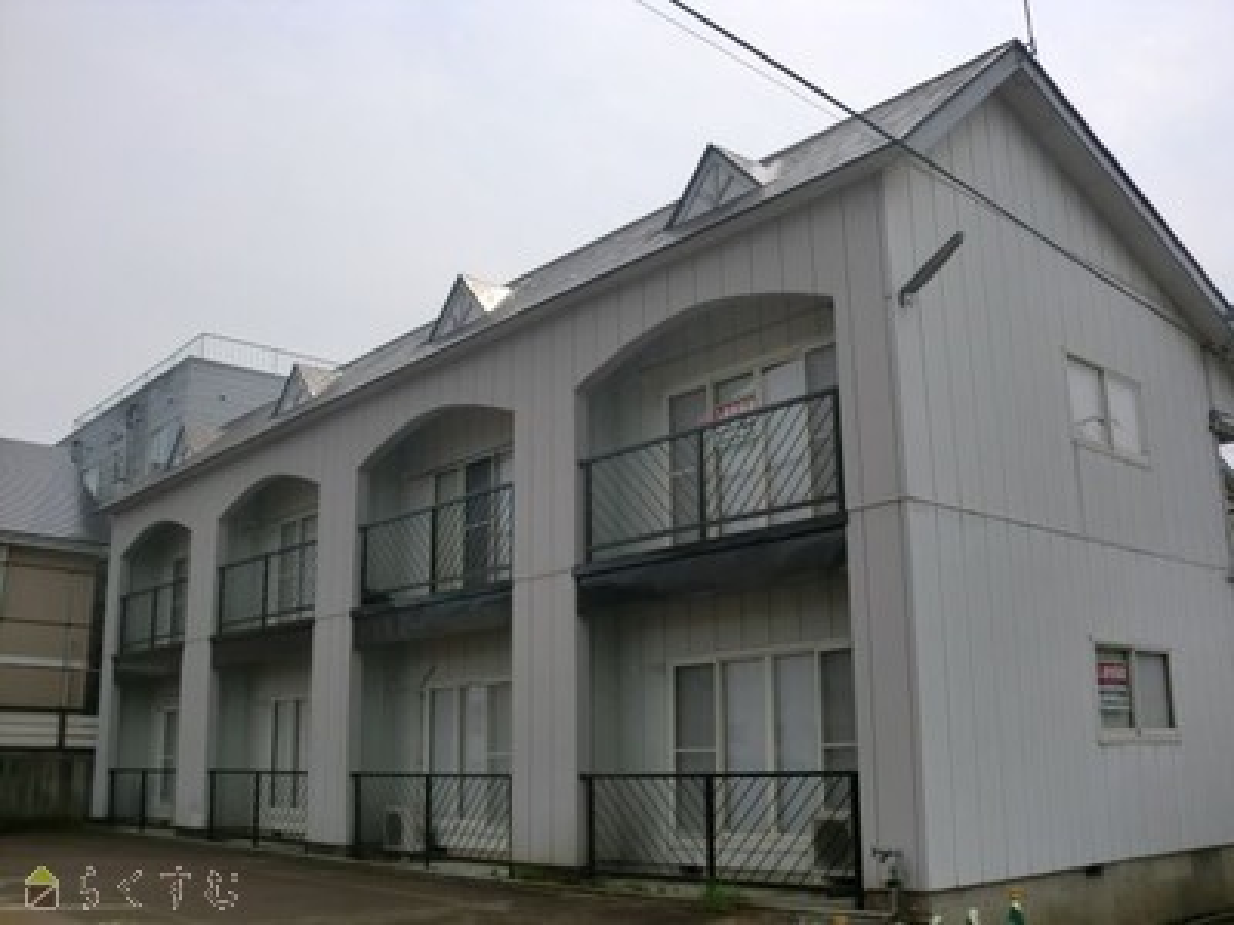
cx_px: 617
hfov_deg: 52.6
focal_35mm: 35
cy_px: 462
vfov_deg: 40.7
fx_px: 1248
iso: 64
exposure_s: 1/400
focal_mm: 6.3
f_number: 7.8
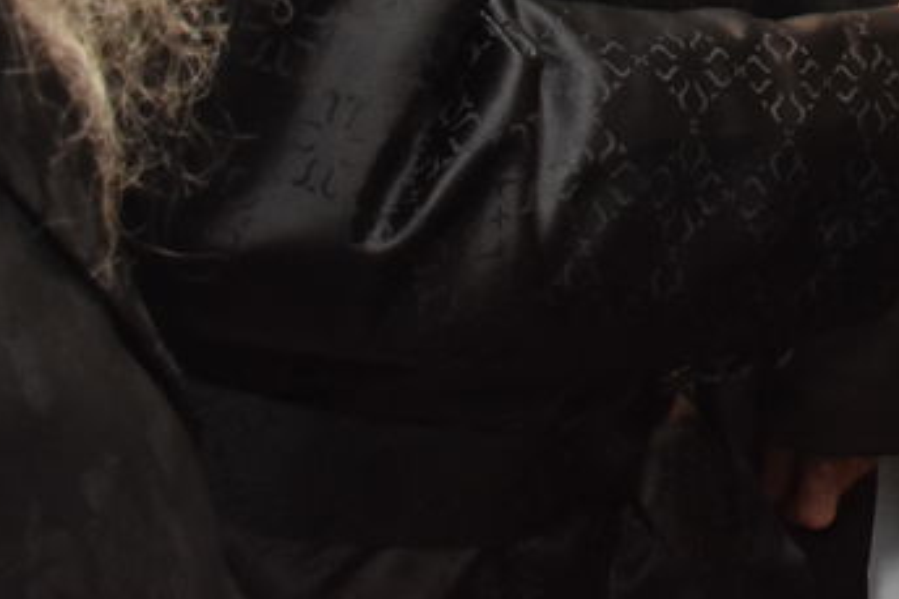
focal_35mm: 110
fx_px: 2746
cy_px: -545
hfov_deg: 16.8
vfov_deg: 11.4
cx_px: 1369
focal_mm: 18
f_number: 5.6
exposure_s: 1/160
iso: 2000
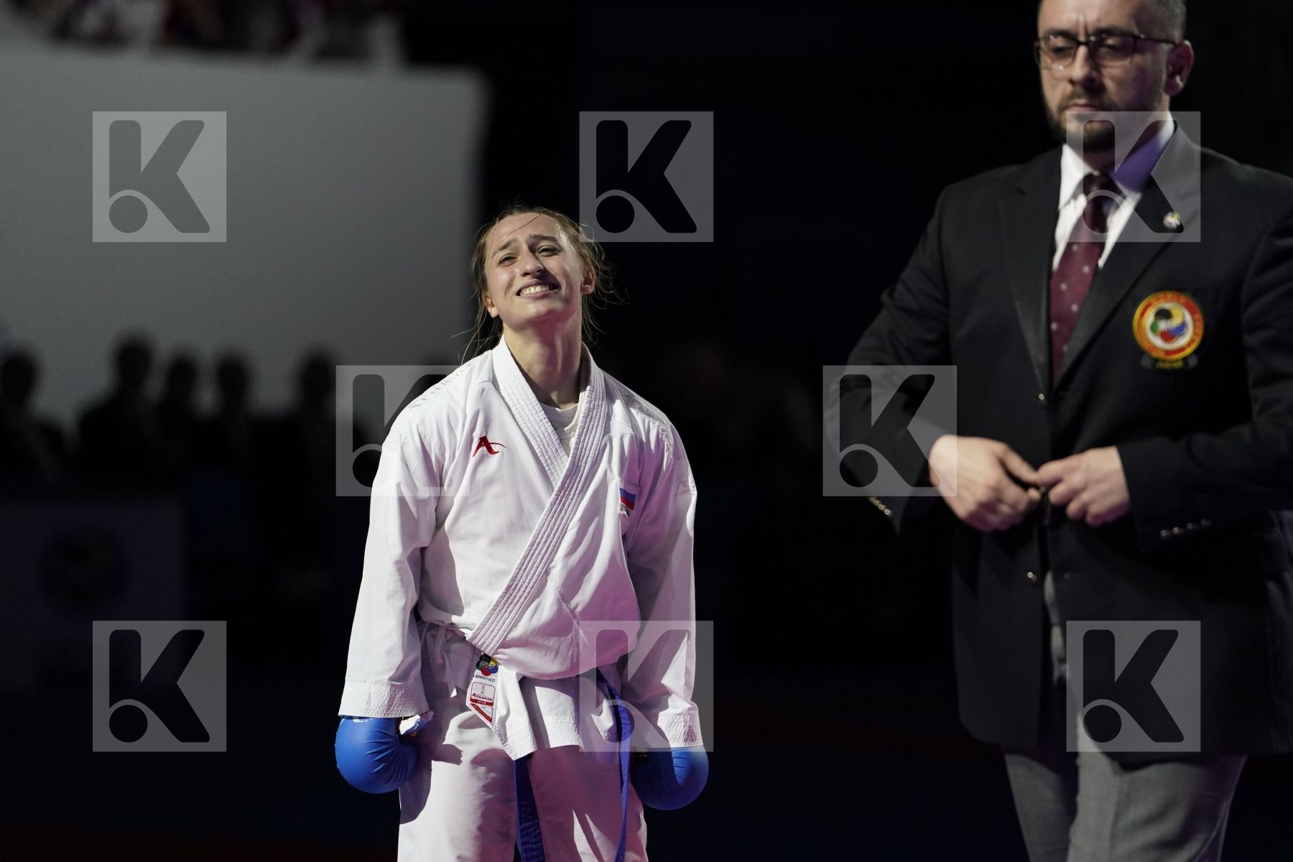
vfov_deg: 6.9
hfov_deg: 10.3
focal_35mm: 200
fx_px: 7183
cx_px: 646
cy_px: 431
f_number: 2.8
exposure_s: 1/1000
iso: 2500
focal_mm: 200
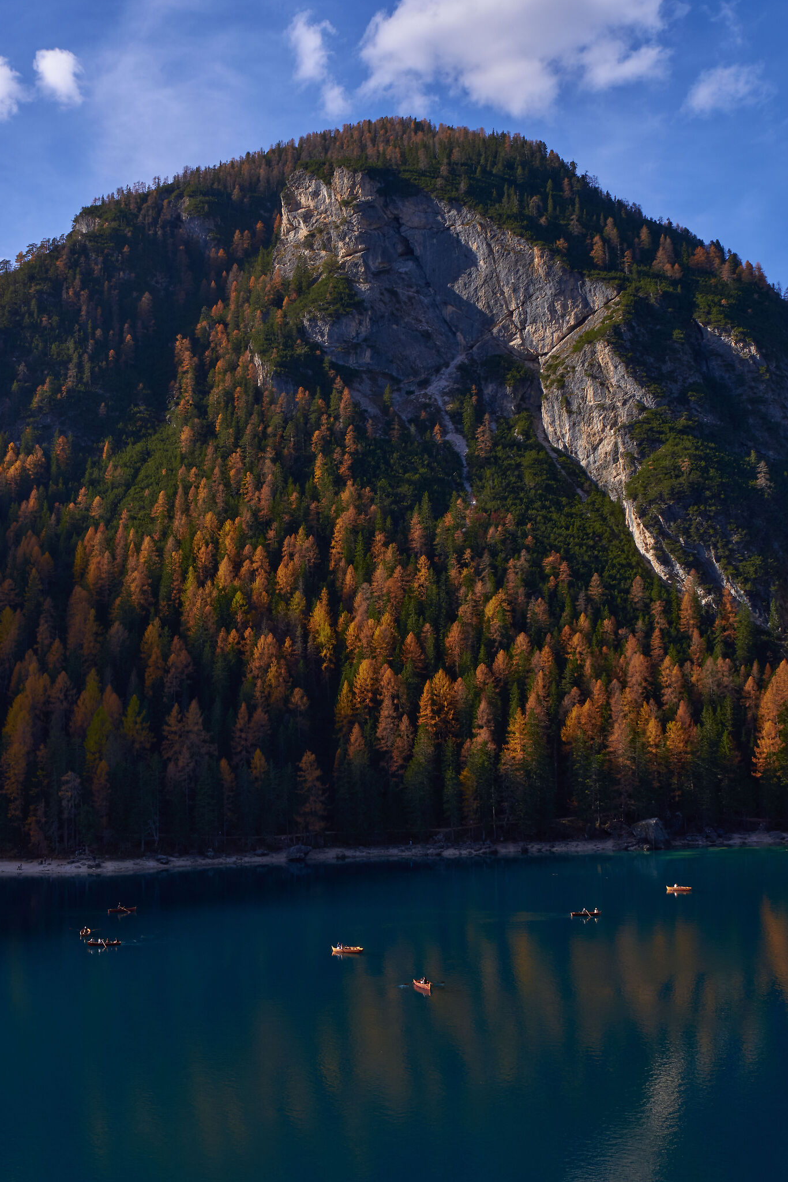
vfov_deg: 47.4
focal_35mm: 41
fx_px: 1346
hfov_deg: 32.6
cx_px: 328
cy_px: 596
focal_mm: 23
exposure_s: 1/400
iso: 250
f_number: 8
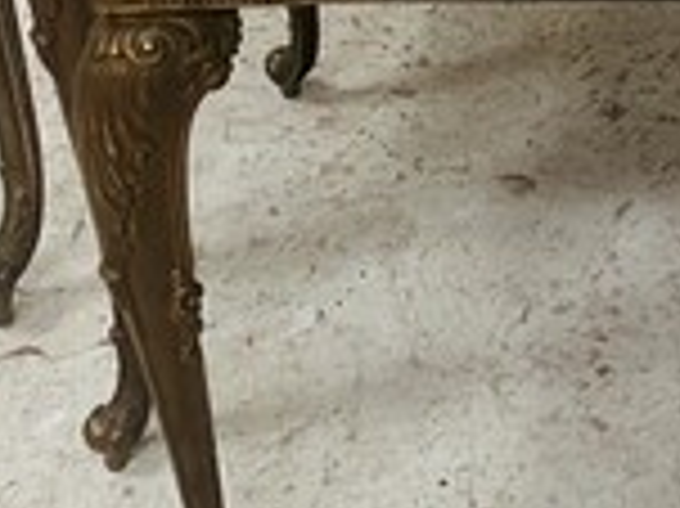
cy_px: -103
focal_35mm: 110
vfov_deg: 13.1
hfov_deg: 17.6
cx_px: 635
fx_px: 2159
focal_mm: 4.25
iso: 320
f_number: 1.8
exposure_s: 1/60
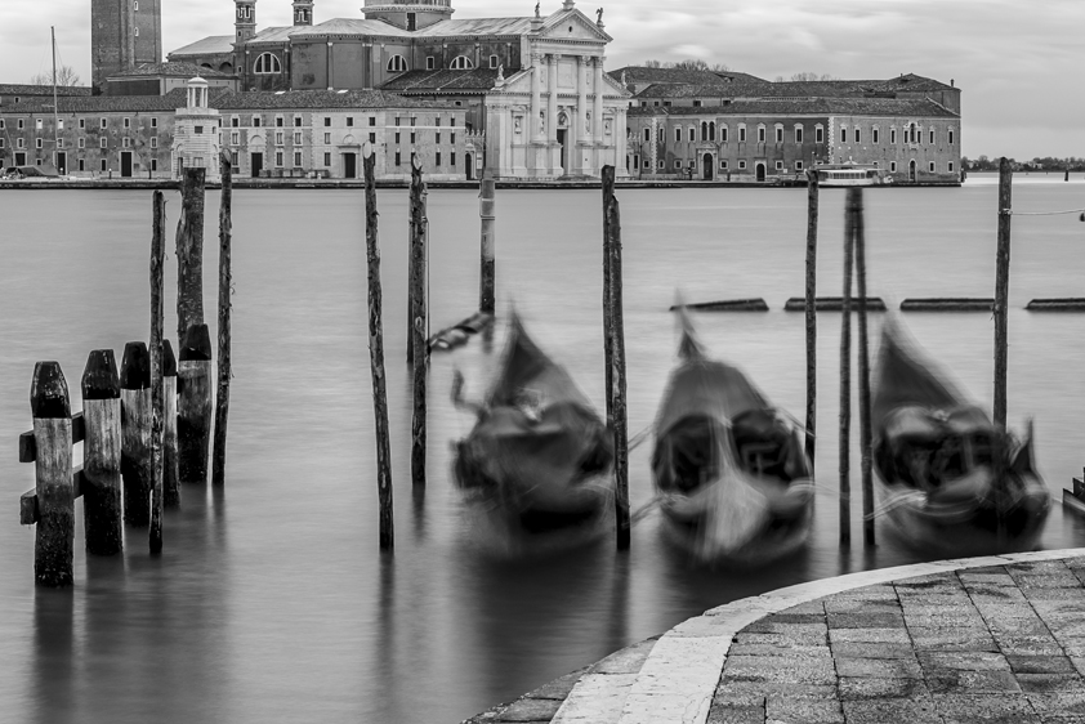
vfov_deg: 14.4
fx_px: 2864
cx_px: 658
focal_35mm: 95
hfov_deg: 21.4
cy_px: 244
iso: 100
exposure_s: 20
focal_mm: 50
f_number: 8
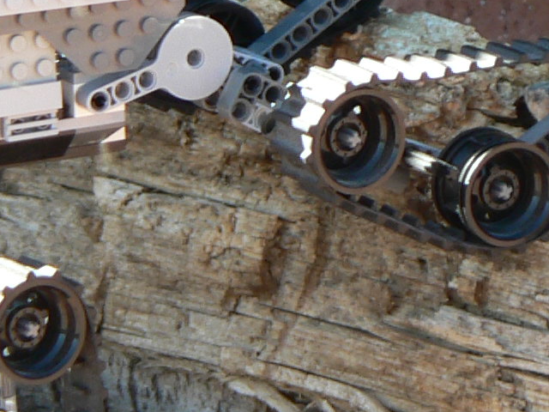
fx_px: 20998
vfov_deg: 1.1
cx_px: 199
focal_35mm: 1324
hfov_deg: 1.5
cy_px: 208
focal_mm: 55.2
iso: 80
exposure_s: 1/80
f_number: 4
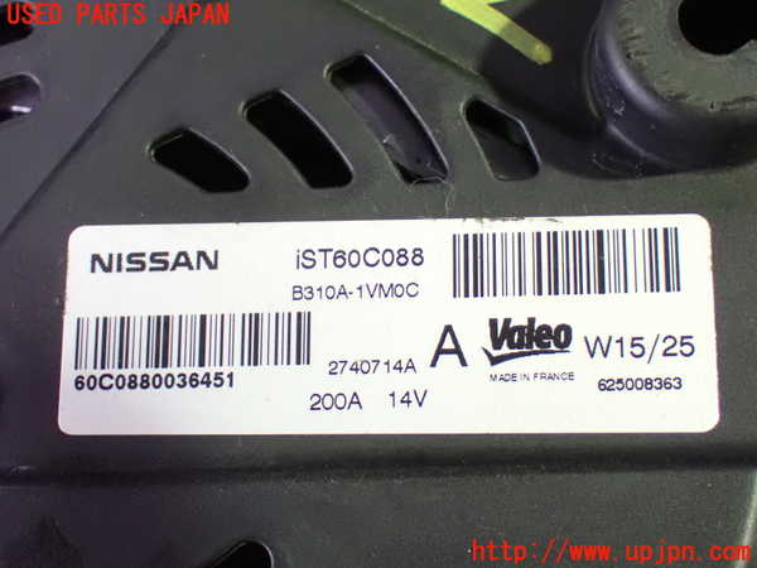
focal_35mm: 62
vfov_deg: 23.7
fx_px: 1356
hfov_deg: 31.2
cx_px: 378
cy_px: 284
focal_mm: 11.09
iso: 1600
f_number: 3.6
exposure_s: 1/20
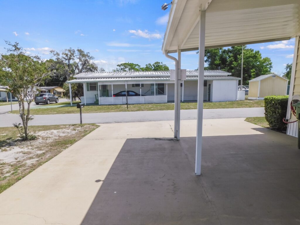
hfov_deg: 73.9
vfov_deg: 58.9
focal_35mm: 23
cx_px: 150
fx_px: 199
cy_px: 112
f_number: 6
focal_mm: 4
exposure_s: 1/500
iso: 125
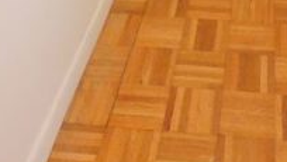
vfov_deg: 10.4
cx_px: 227
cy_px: -341
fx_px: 586
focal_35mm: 77
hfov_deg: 27.0
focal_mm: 9
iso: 1600
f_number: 6.3
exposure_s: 1/60
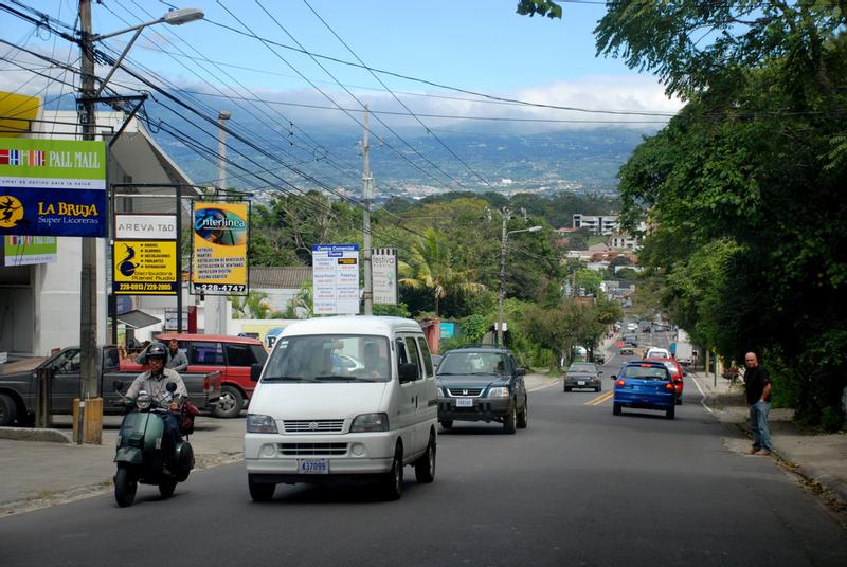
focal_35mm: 66
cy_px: 284
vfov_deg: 20.7
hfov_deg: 30.5
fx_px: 1555
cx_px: 424
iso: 125
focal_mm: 44
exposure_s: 1/500
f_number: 4.8
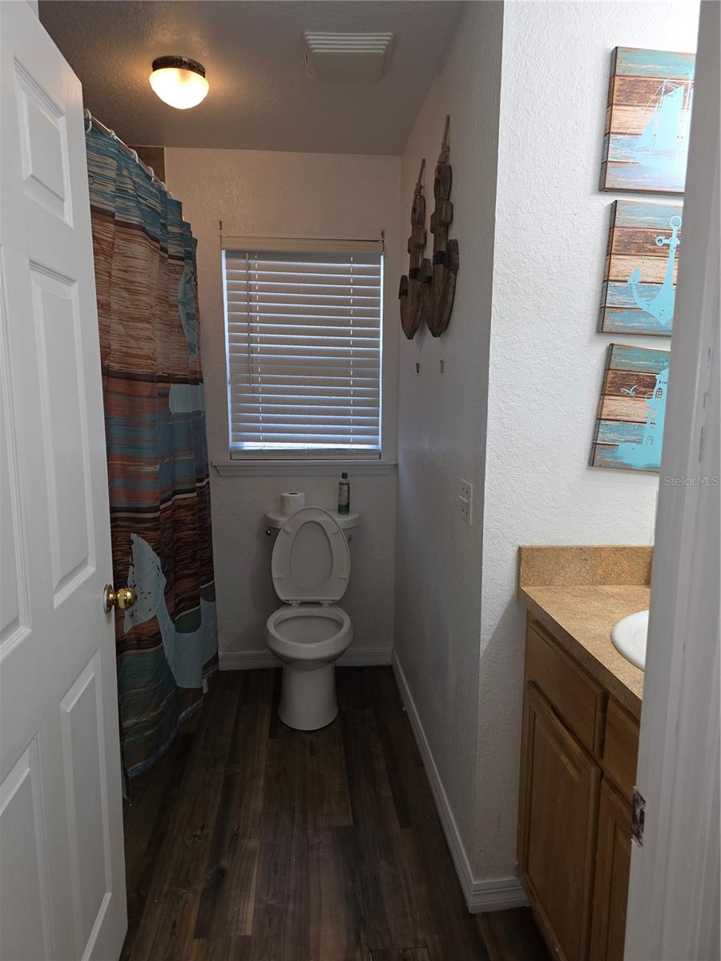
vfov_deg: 73.9
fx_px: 639
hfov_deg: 58.9
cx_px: 360
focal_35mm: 23
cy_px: 480
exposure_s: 1/60
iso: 32
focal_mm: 6.3
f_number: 1.7
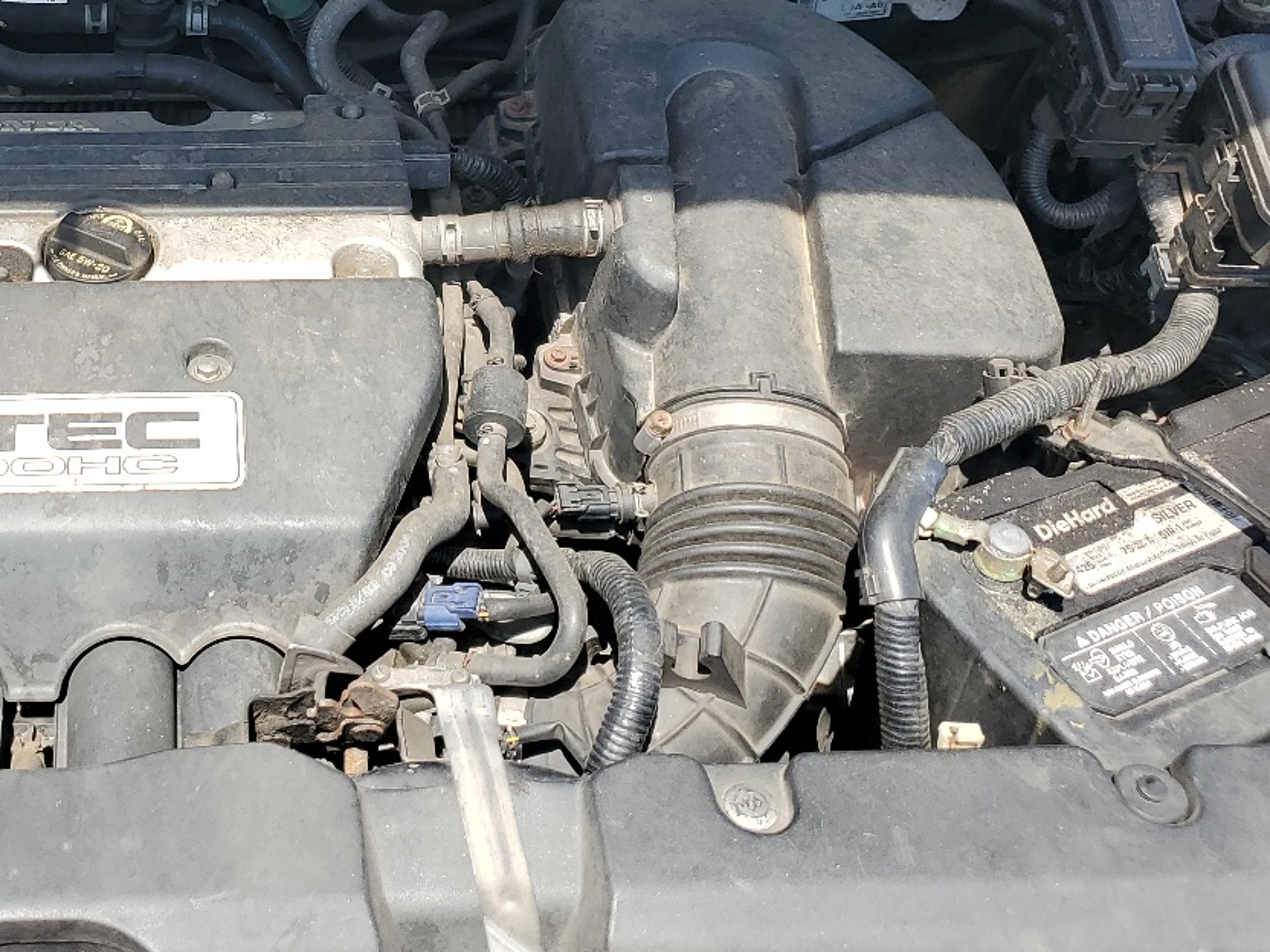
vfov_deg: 28.4
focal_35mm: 50
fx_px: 1834
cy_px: 169
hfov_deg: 36.6
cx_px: 211
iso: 50
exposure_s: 1/1250
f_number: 1.5
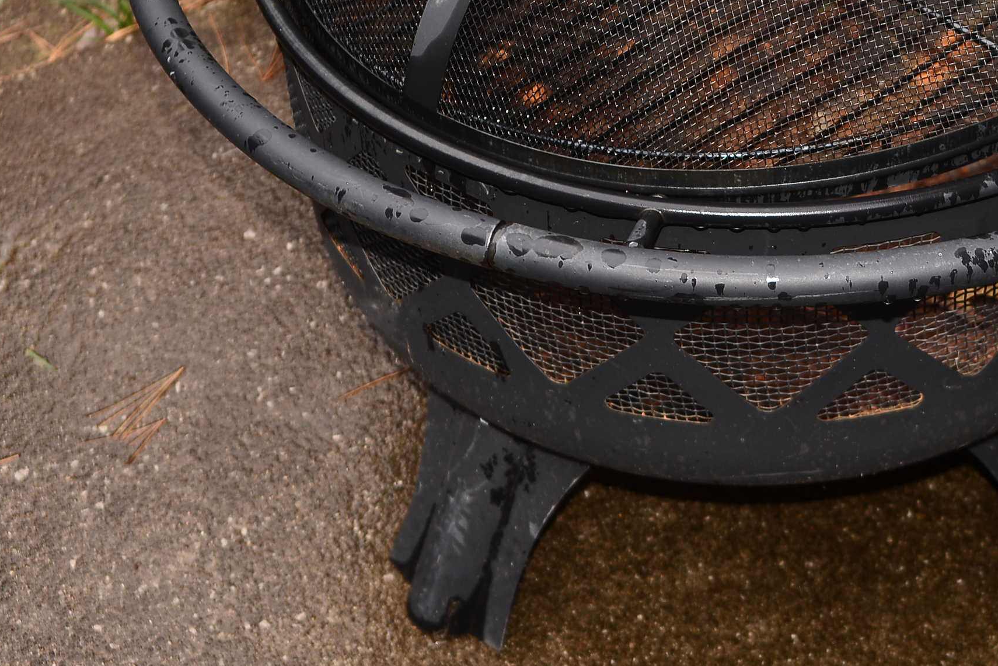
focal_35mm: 88
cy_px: 107
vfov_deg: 15.4
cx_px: 758
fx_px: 2439
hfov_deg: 22.9
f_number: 5.6
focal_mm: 50
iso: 250
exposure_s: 1/160
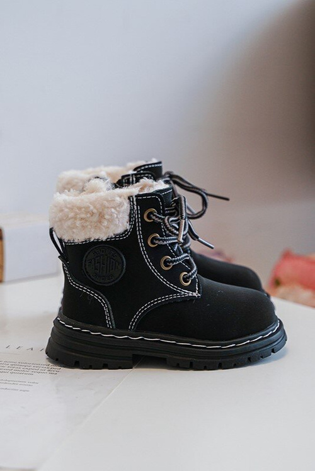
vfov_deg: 35.0
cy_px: 236
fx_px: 747
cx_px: 158
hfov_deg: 23.8
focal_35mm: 57
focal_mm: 57
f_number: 4
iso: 500
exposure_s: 1/100
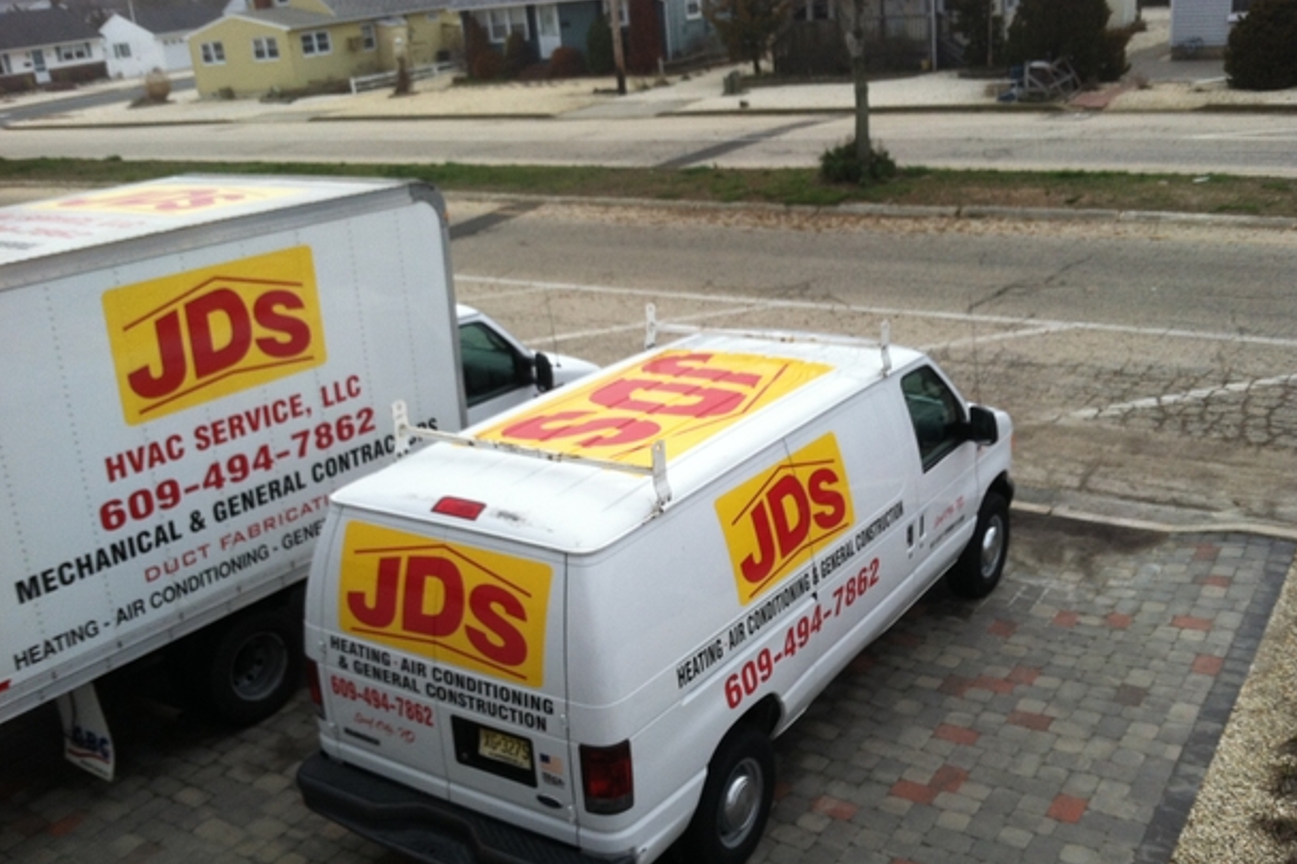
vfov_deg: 35.9
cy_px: 471
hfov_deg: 51.9
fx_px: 1333
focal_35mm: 37
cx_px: 643
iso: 80
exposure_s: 1/932
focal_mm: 3.85
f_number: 2.8
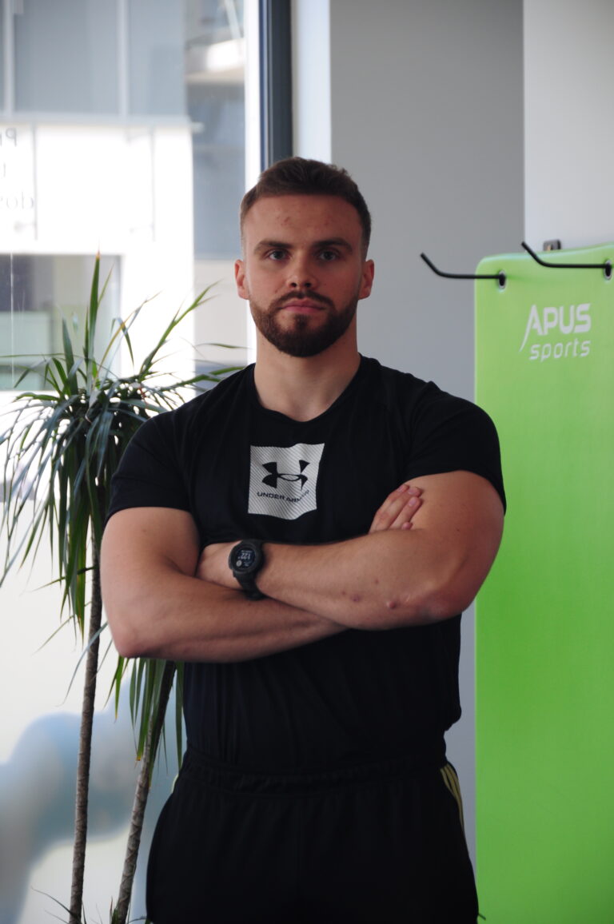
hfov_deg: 9.9
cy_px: 462
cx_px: 307
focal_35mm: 138
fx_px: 3539
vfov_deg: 14.9
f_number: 5.6
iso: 200
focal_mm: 92
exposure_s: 1/40
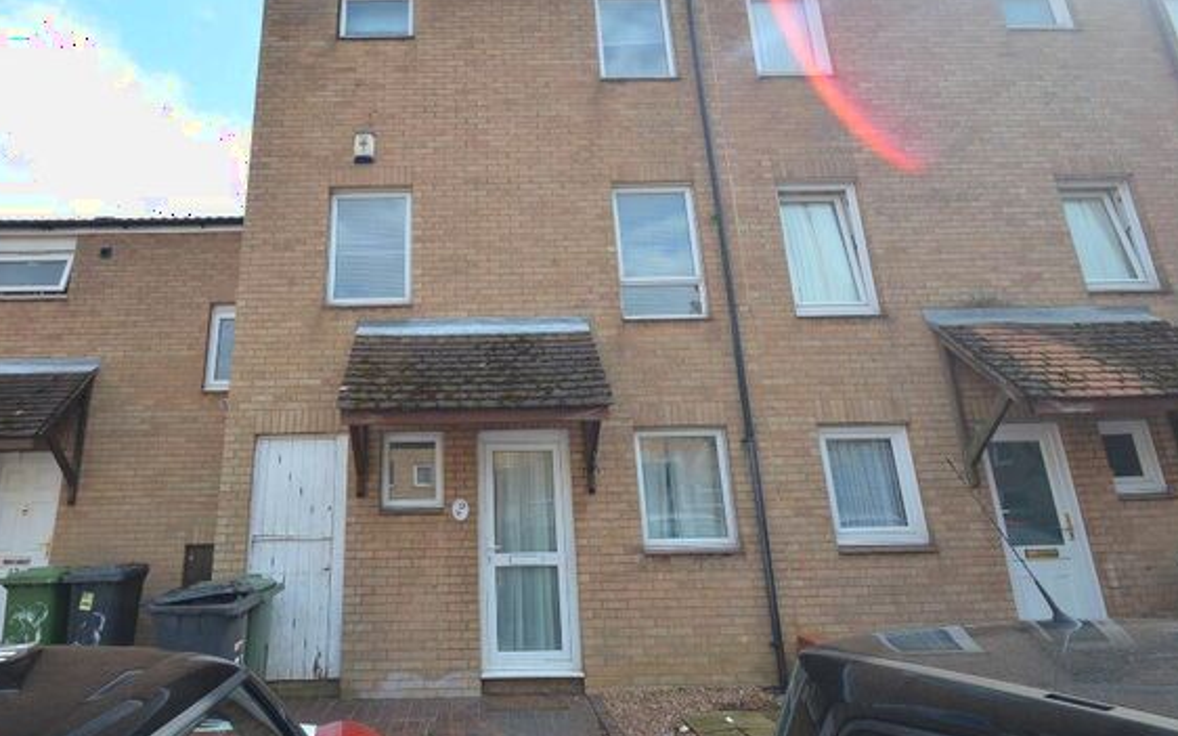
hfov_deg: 86.8
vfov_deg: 61.7
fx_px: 610
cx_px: 465
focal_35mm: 19
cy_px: 299
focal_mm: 10
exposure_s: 1/250
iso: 200
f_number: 8
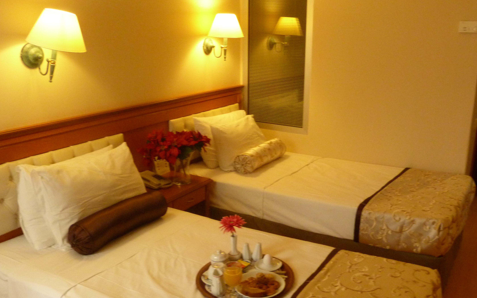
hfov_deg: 56.6
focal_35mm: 34
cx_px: 261
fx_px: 442
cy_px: 154
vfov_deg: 37.3
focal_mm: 4.5
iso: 400
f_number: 4.5
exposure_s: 1/13
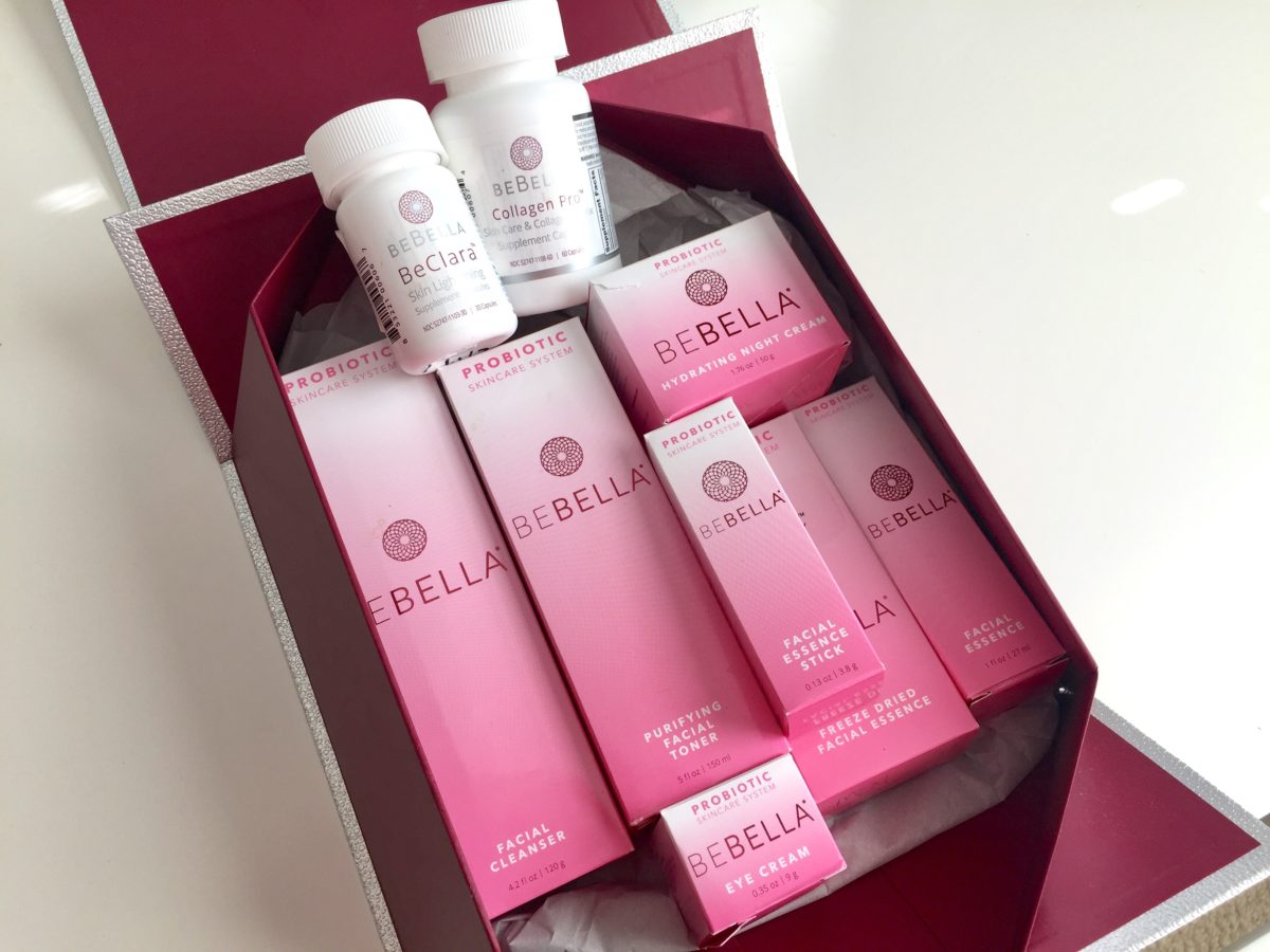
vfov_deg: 48.2
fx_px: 1064
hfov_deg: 61.7
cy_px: 476
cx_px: 635
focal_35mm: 29
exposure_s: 1/120
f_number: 2.2
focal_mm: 4.15
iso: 32
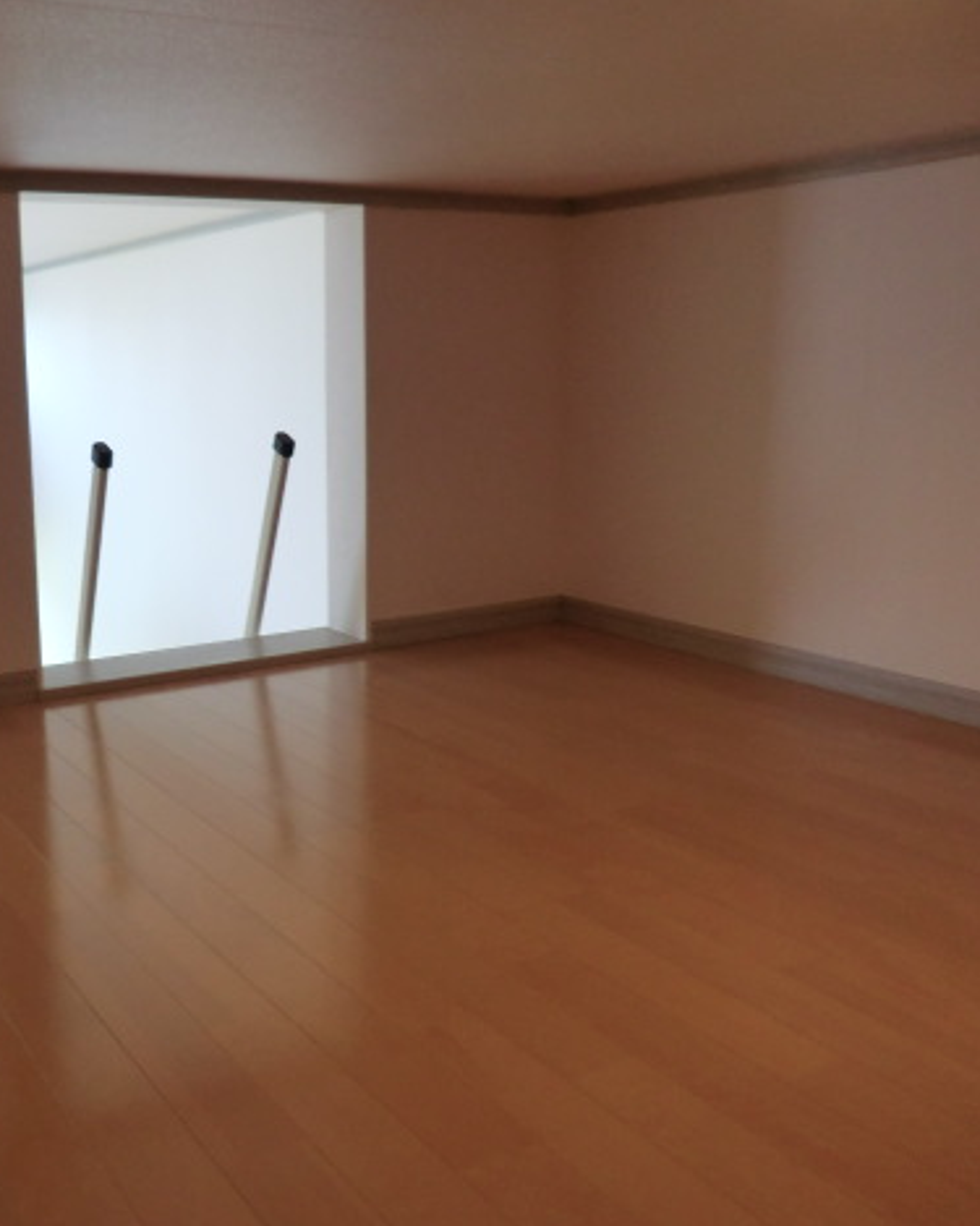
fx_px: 1161
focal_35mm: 32
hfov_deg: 43.8
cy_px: 622
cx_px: 212
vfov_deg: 55.7
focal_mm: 4.3
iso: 200
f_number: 3.2
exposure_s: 1/60
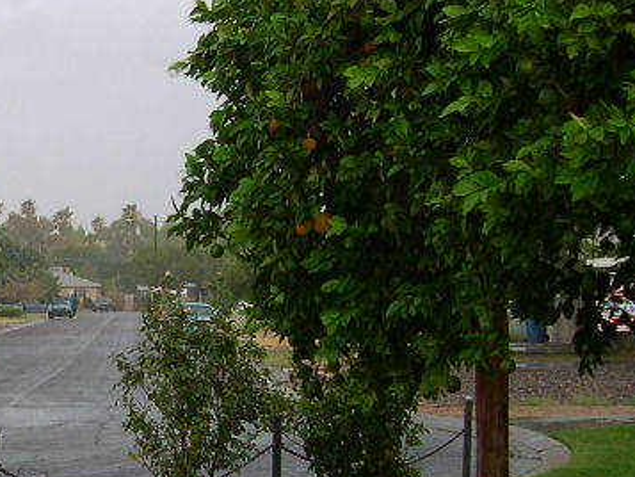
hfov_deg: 17.3
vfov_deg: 13.6
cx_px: -107
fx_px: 2000
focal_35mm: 109
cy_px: 214
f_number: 2.8
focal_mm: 8
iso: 100
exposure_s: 1/21.8
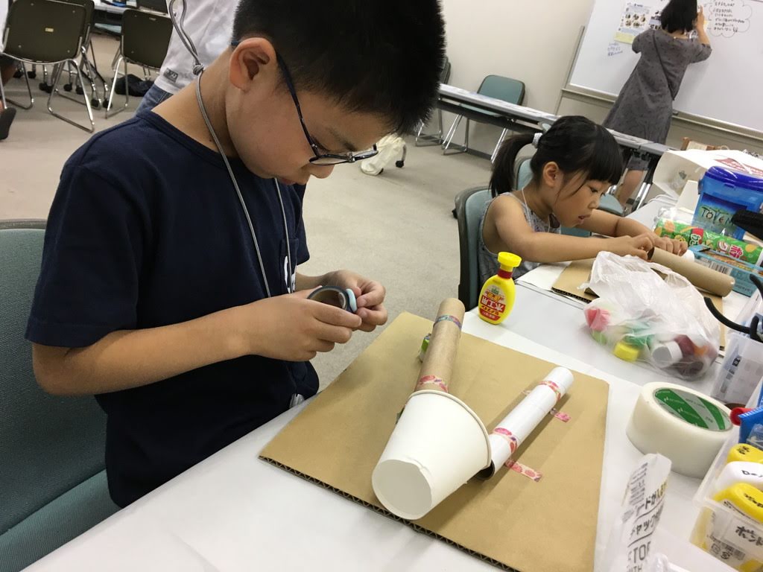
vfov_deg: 48.2
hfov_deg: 61.7
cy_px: 286
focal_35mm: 29
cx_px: 382
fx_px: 639
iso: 40
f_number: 2.2
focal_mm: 4.15
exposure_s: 1/30
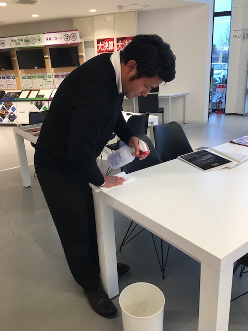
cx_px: 124
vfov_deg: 61.7
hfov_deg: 48.2
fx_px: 277
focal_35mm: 29
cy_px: 166
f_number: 2.2
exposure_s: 1/30
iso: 25
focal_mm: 4.15
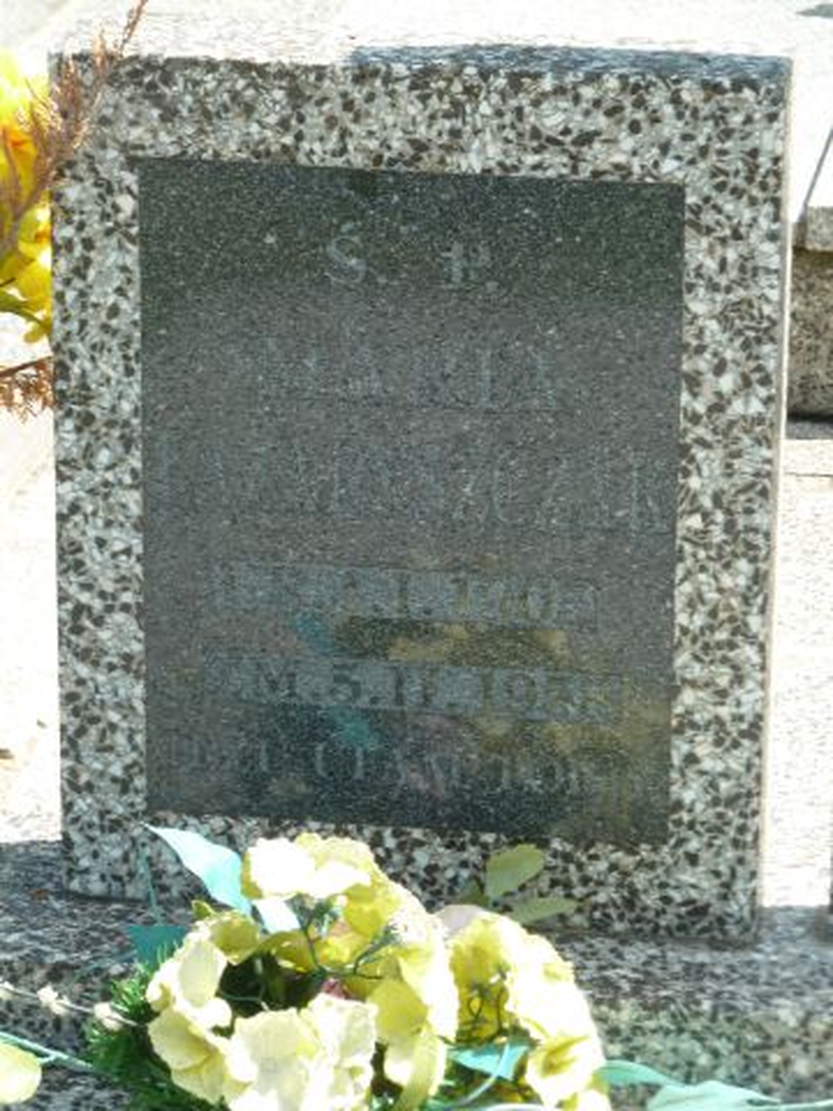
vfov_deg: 13.4
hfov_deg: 10.1
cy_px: 556
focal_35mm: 147
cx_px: 416
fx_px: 4717
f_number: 4.5
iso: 80
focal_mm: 24.1
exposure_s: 1/160
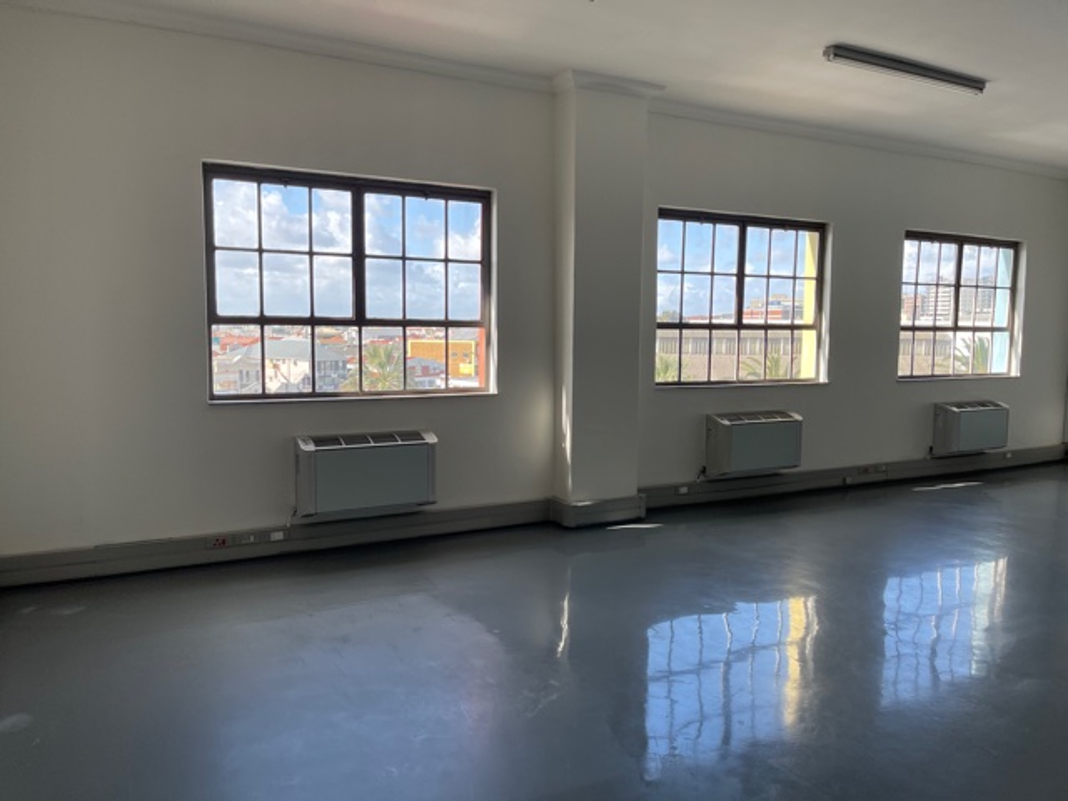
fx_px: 802
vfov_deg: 53.1
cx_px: 534
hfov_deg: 67.3
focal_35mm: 26
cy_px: 400
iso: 32
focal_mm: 5.1
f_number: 1.6
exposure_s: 1/709
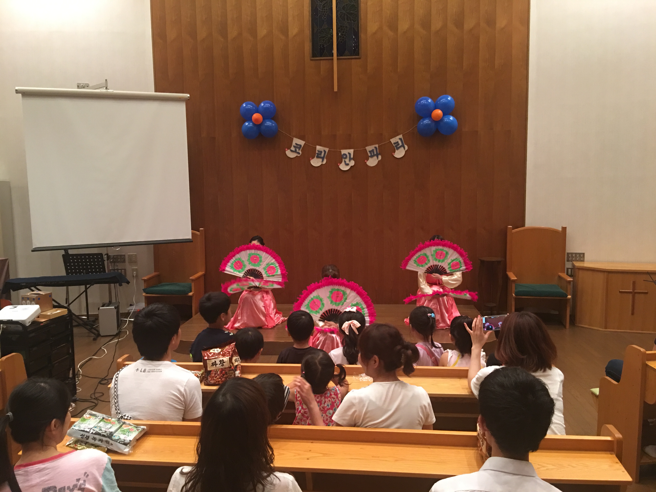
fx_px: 550
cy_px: 246
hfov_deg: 61.7
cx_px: 328
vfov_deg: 48.2
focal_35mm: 29
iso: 100
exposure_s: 1/10
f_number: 2.2
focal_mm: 4.15
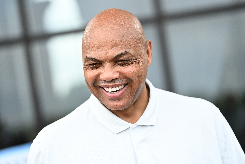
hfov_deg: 13.7
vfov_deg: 9.1
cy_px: 82
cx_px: 122
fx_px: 1021
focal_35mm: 150
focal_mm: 150
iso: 320
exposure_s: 1/800
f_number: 2.8
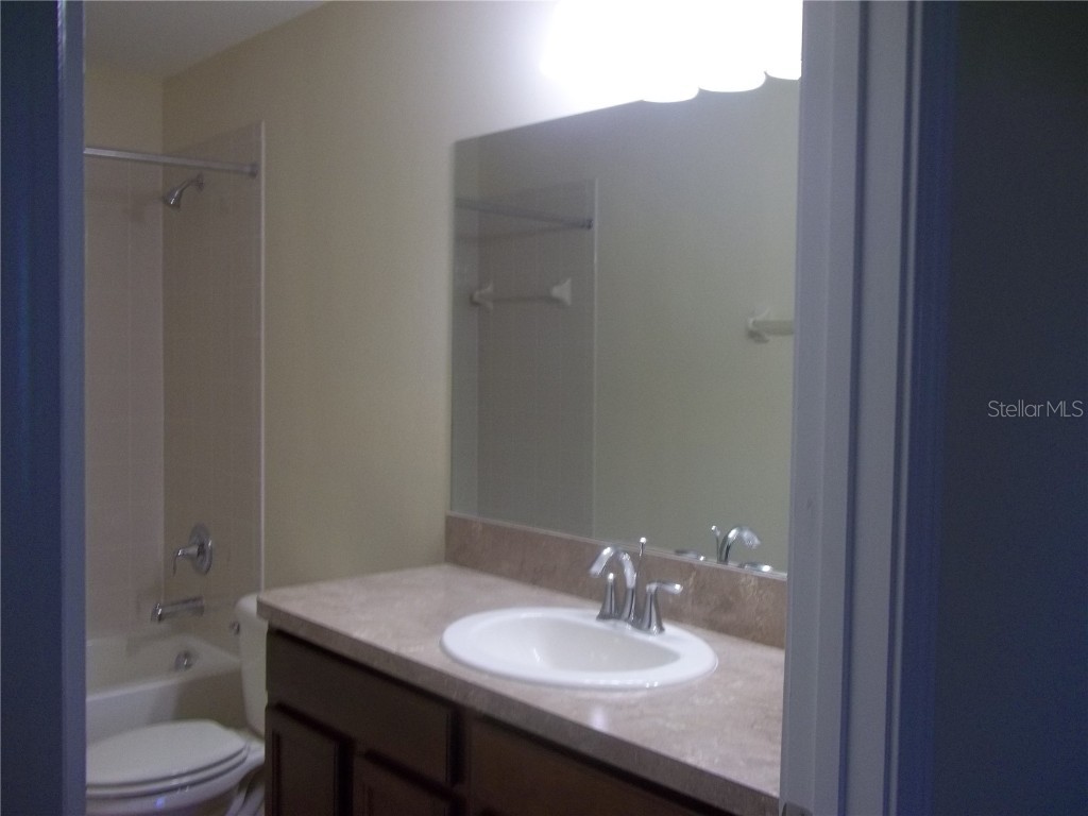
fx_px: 1006
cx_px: 544
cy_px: 408
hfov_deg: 56.8
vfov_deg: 44.2
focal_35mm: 32
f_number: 2.9
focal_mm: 5.7
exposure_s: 1/30
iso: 104
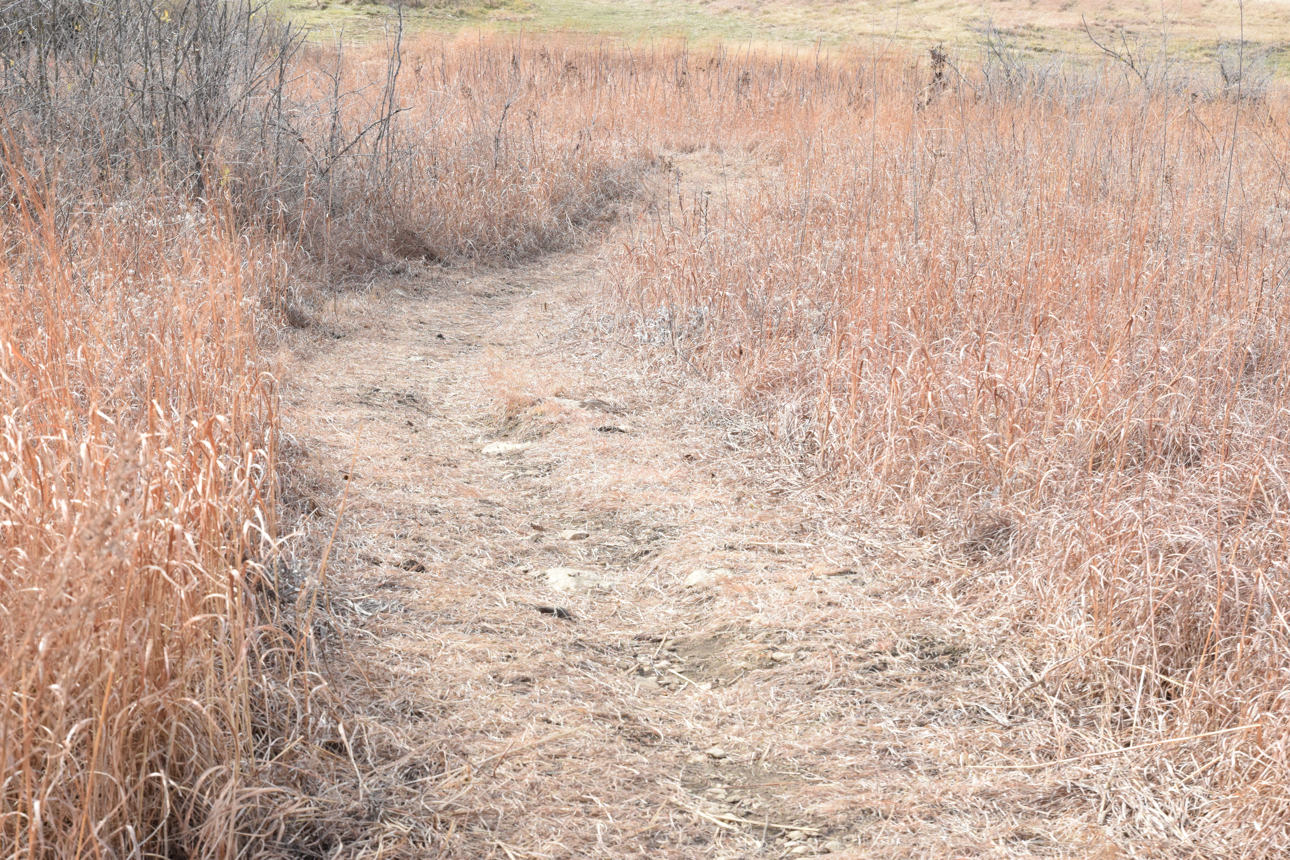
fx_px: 2687
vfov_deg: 18.2
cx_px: 645
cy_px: 430
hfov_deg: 27.0
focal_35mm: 75
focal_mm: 50
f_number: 14
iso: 2500
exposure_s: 1/800
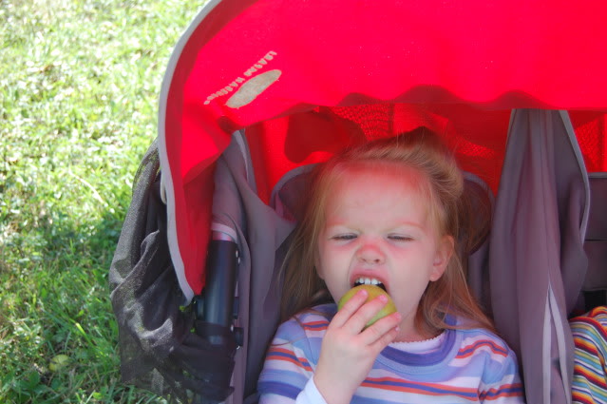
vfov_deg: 23.7
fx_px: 960
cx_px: 304
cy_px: 202
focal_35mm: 57
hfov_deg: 35.1
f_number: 5.6
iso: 200
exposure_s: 1/125
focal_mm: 38
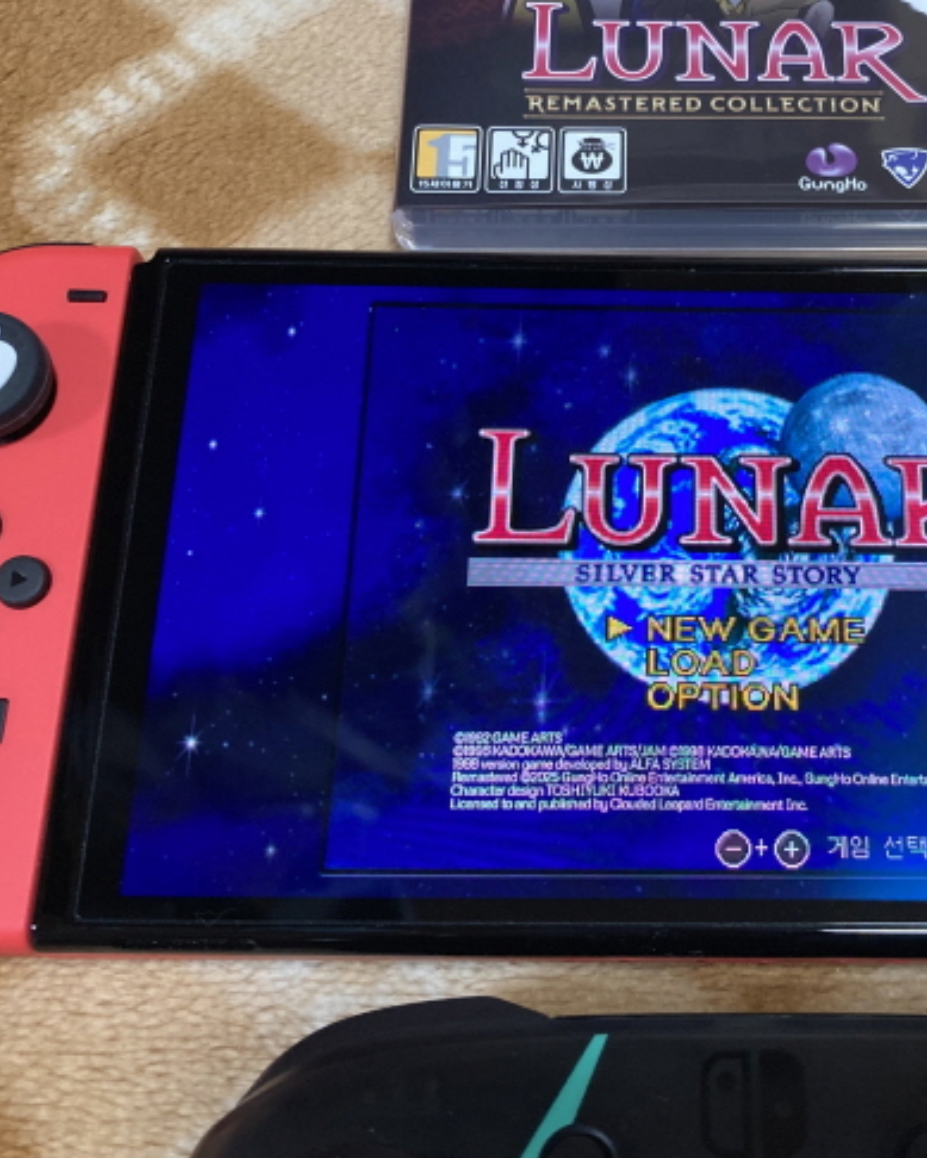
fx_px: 1543
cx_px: 705
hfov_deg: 32.7
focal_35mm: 45
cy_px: 486
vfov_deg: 41.0
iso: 200
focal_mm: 3.99
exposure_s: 1/50
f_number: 1.8
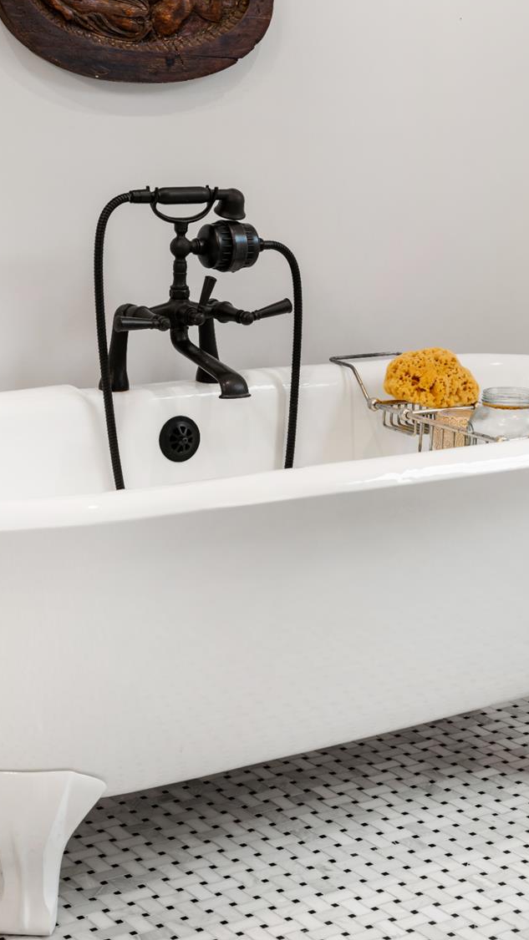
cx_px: 259
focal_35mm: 68
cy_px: 458
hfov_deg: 17.7
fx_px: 1696
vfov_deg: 31.0
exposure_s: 1/2.5
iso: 250
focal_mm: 48.7
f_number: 8
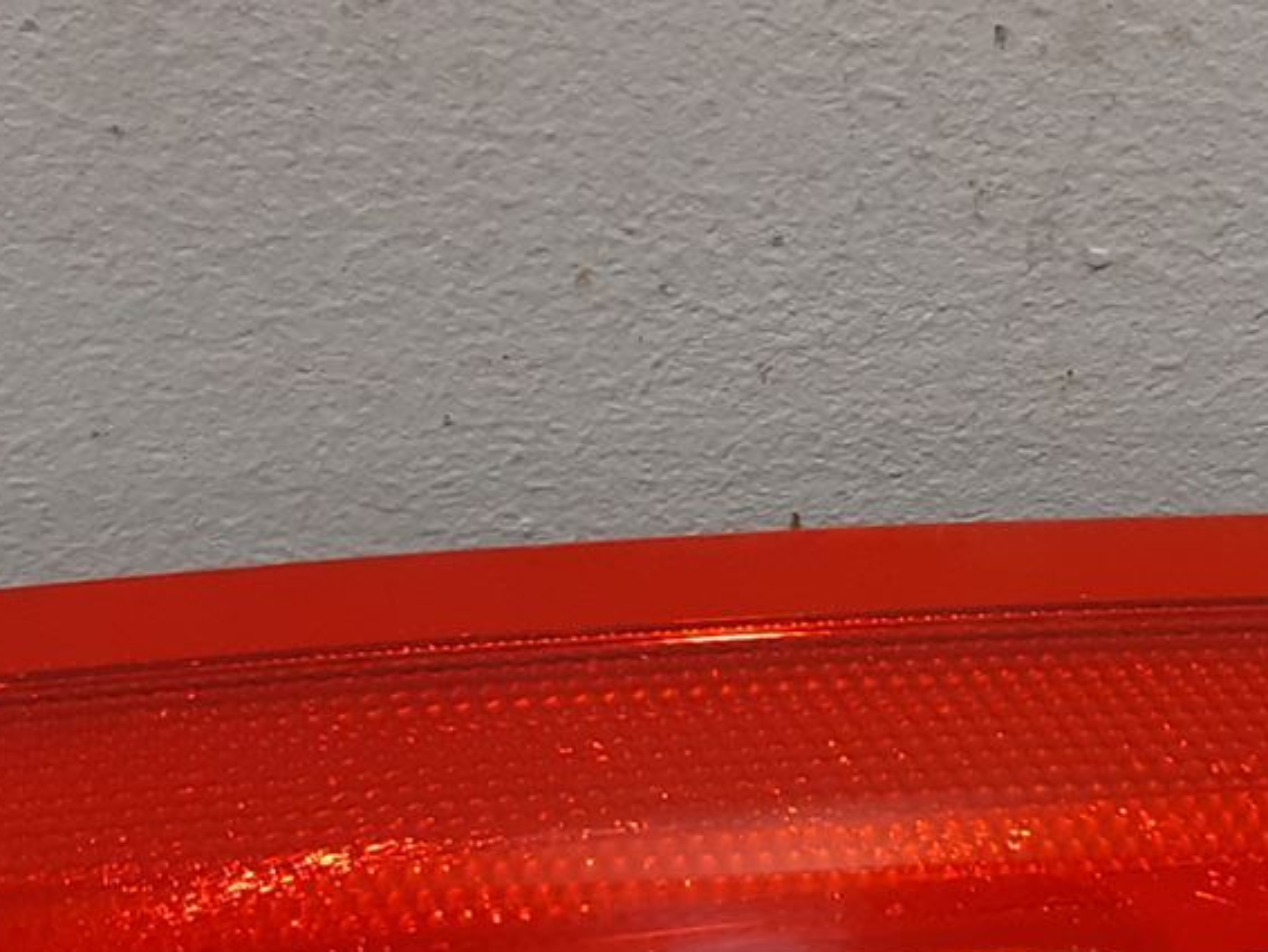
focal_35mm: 94
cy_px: 497
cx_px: 1080
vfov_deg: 15.7
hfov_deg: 20.5
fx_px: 3445
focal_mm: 3.93
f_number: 1.7
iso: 125
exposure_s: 1/50
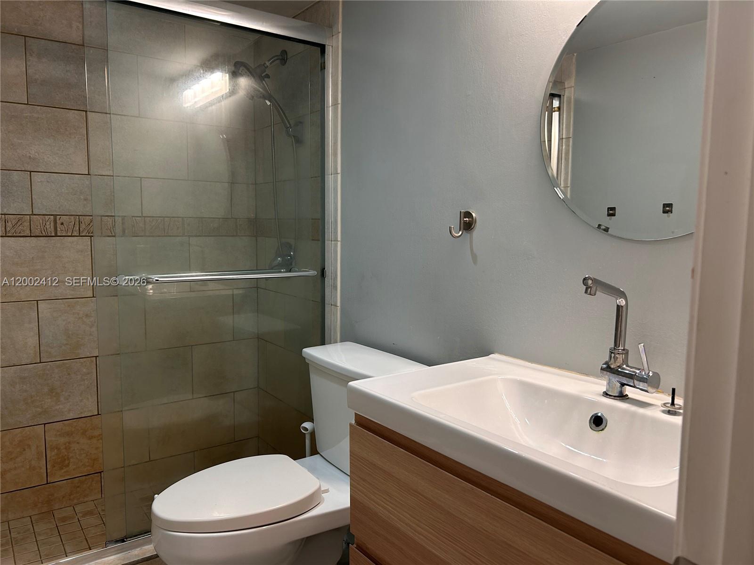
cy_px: 282
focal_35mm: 26
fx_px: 566
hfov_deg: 67.3
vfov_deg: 53.1
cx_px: 377
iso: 80
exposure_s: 1/60
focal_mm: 5.7
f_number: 1.5
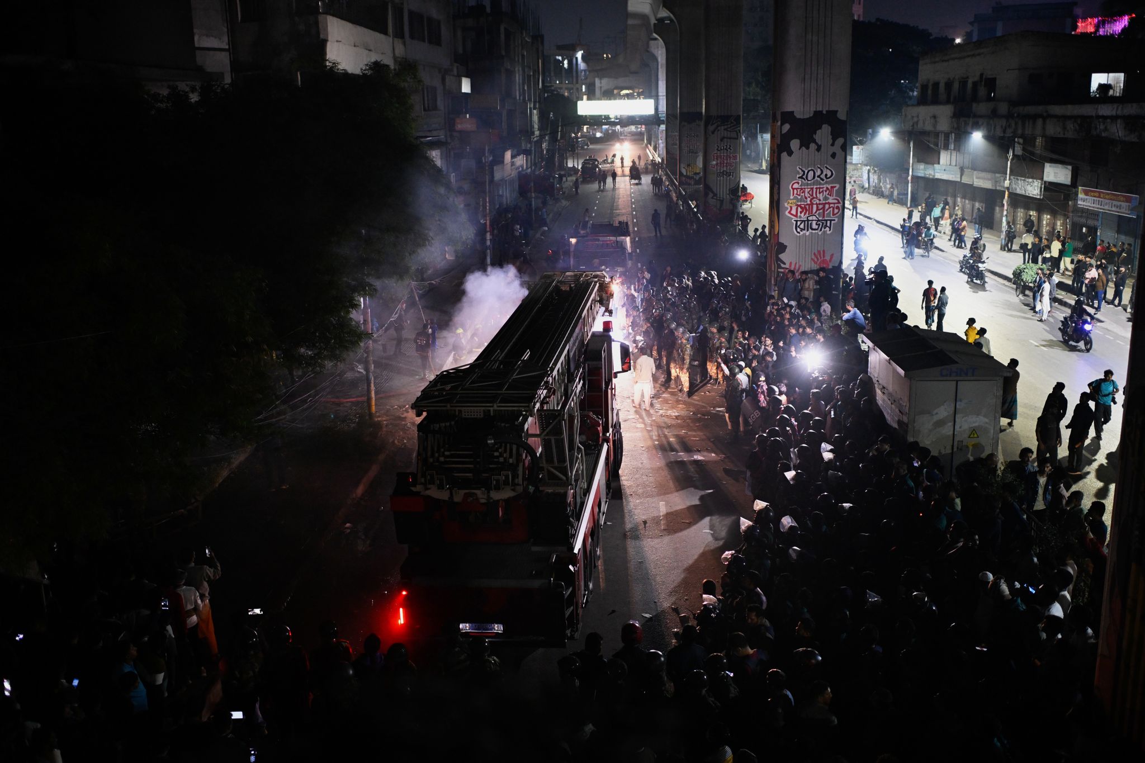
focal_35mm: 35
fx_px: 1113
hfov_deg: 54.4
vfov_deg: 37.8
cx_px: 572
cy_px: 382
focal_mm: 35
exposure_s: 1/50
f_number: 2
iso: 2500
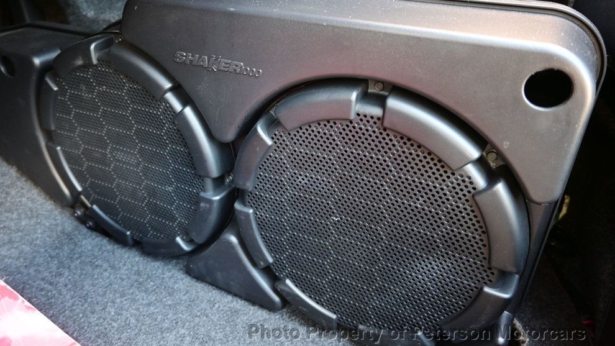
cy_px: 139
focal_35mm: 26
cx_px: 299
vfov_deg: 44.2
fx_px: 424
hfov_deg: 71.9
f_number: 3.5
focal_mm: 16
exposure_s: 1/25
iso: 400
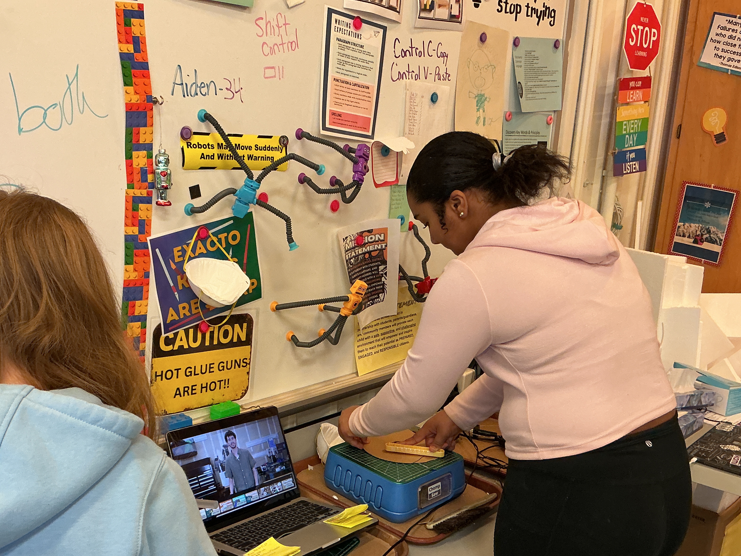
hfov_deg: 50.1
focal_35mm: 37
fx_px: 792
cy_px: 317
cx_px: 342
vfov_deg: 38.6
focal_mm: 3
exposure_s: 1/60
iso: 100
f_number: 1.8
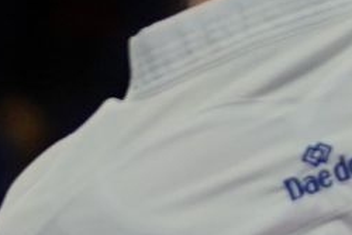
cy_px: 183
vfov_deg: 1.0
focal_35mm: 1432
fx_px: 14009
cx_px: 1091
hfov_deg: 1.4
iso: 800
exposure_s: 1/1000
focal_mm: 133
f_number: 2.8
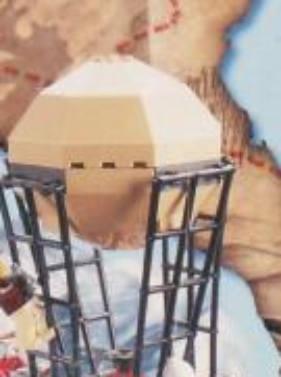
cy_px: 150
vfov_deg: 9.2
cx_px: -51
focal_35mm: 216
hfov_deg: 6.8
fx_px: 2346
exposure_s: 1/60
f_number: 3.2
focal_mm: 10.13
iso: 160
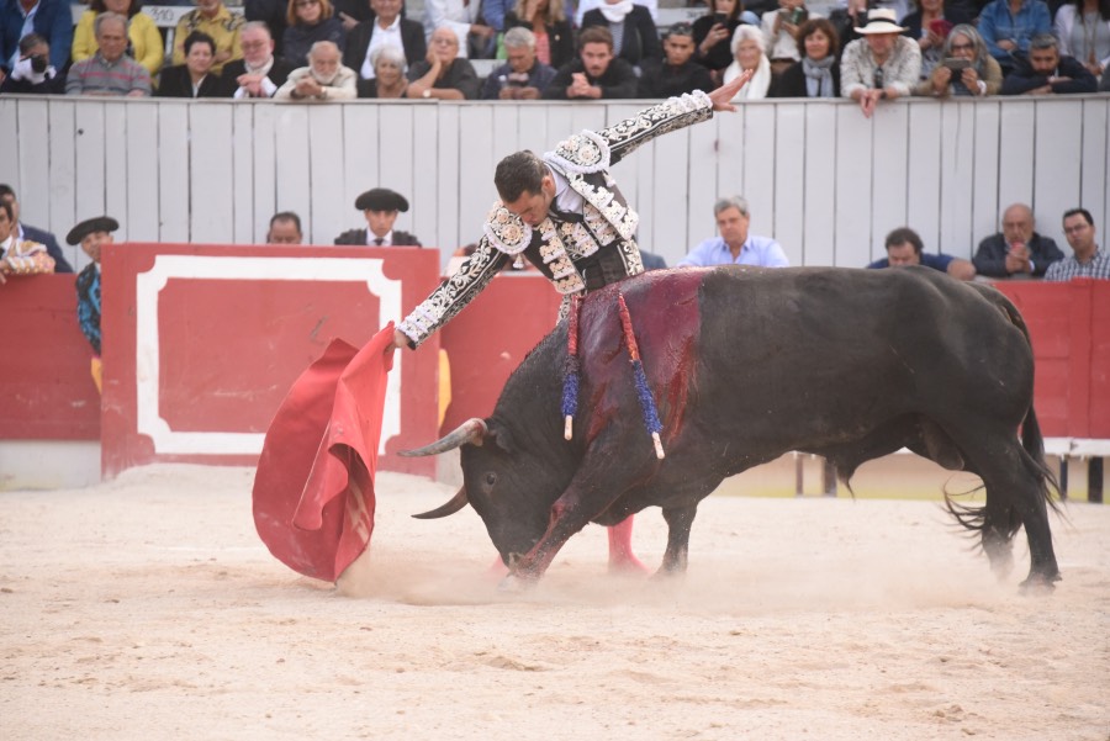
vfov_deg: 7.2
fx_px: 5861
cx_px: 555
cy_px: 370
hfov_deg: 10.8
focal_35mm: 190
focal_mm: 190
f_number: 5.6
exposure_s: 1/640
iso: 4500
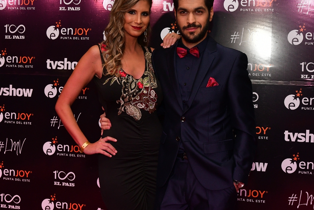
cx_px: 144
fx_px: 503
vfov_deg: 23.5
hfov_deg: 34.7
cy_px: 83
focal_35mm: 58
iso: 1250
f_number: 5
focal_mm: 31
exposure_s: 1/100
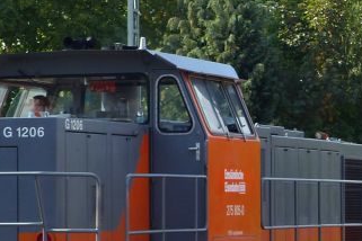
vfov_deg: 6.4
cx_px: 188
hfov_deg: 9.6
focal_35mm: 214
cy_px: 191
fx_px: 2152
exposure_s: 1/500
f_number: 2.8
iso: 100
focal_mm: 9.9
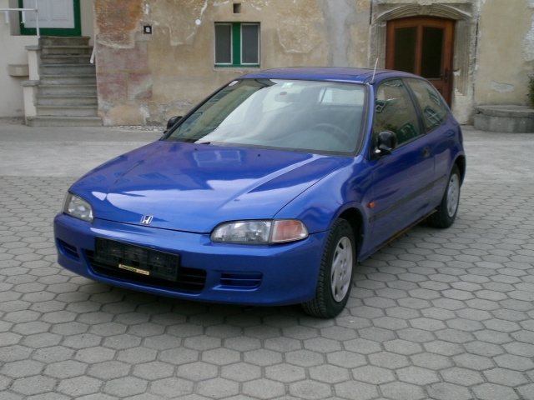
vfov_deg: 28.6
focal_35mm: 51
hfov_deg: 37.5
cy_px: 200
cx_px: 267
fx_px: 787
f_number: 3.6
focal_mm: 8.44
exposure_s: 1/100
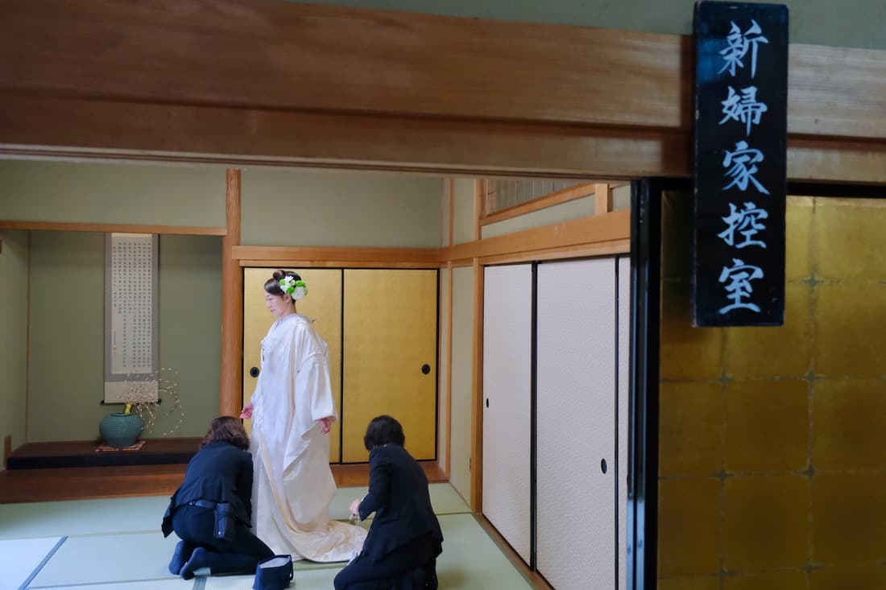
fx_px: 714
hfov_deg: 63.7
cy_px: 295
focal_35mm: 29
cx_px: 443
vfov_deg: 44.9
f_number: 5
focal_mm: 19.2
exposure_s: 1/60
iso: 3200
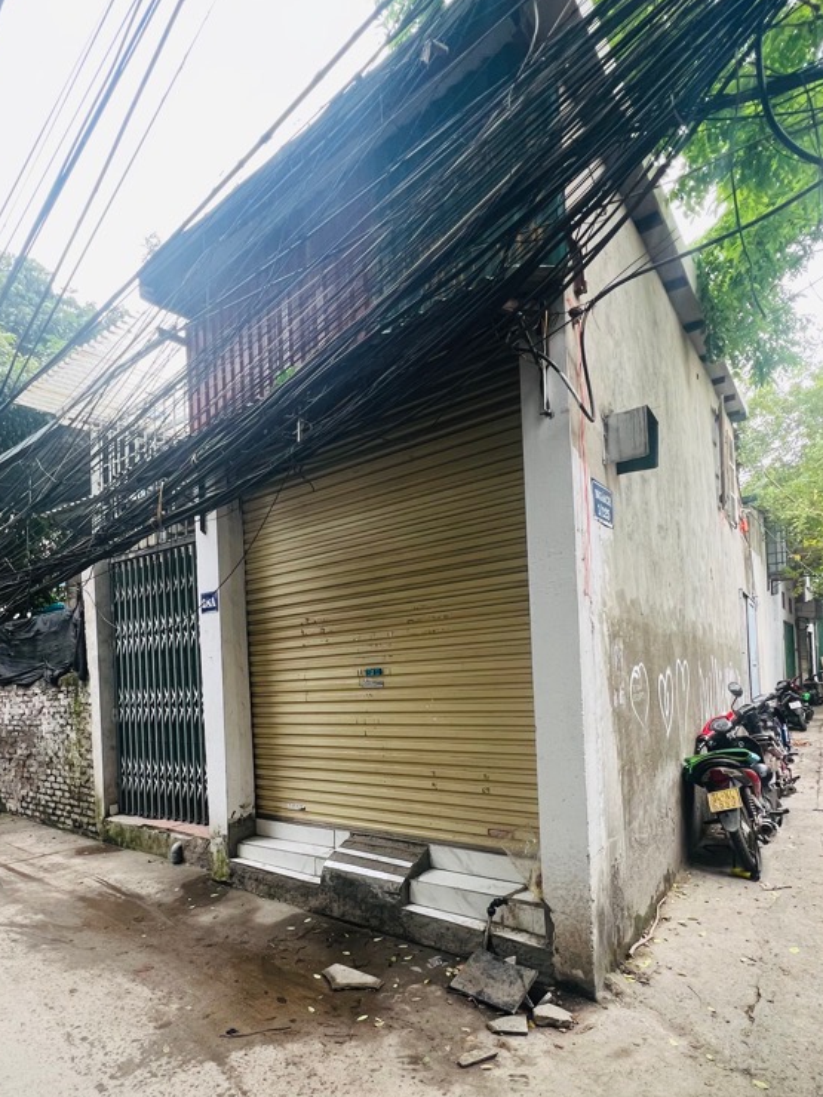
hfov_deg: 71.5
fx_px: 571
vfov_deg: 86.2
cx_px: 383
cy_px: 677
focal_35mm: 18
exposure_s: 1/99
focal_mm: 1.57
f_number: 1.8
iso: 125
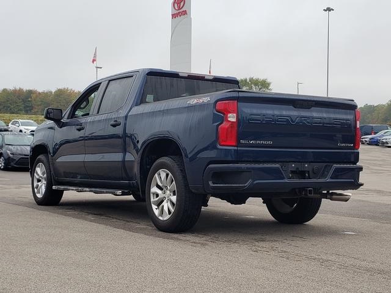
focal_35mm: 26
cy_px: 146
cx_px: 196
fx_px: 294
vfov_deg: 53.1
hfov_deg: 67.3
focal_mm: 4.3
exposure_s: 1/586
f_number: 2.4
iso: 50
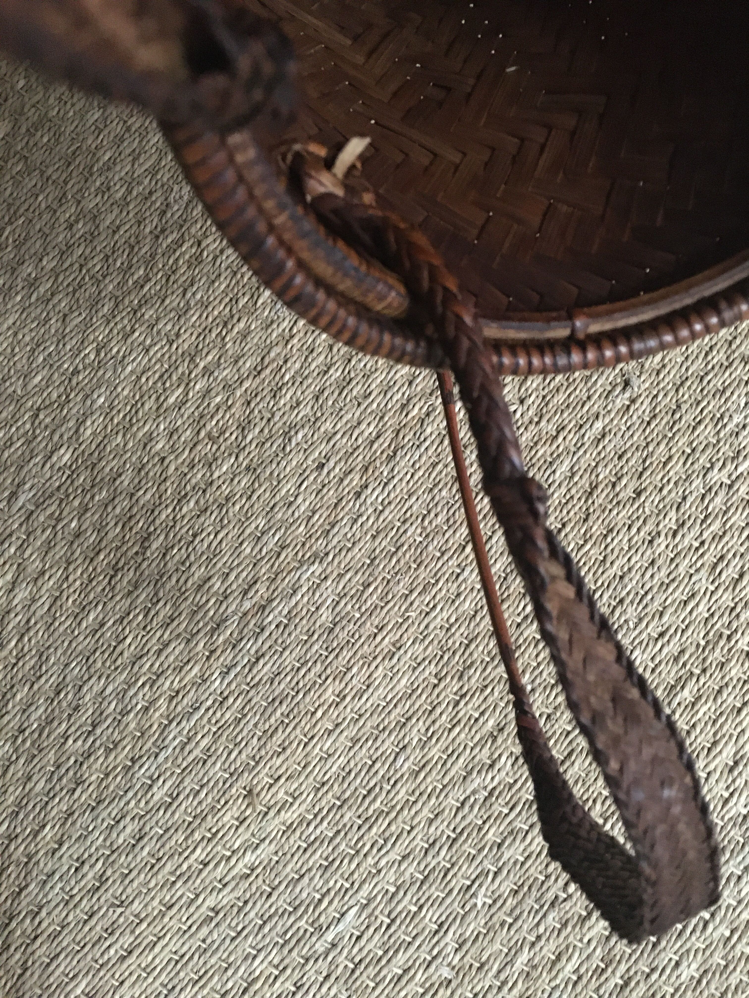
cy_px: 499
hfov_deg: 48.2
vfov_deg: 61.7
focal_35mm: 29
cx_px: 374
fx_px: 837
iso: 320
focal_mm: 4.15
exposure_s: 1/17
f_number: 2.2
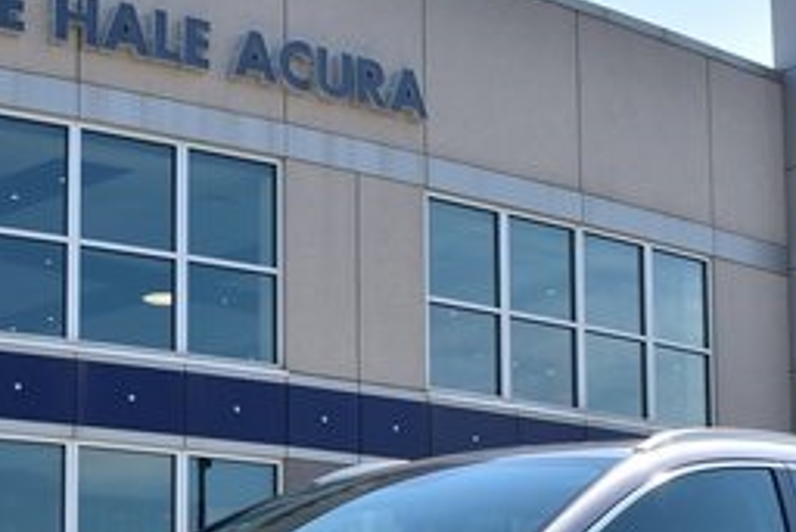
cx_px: 389
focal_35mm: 90
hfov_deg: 22.6
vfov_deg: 14.9
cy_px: 576
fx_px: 1991
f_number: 8
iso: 100
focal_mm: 24
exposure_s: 1/250
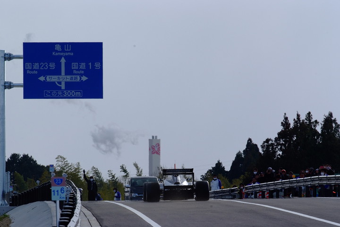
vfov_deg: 3.1
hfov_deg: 4.6
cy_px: 114
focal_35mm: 450
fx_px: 4250
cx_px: 170
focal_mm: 300
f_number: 16
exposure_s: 1/250
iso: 400
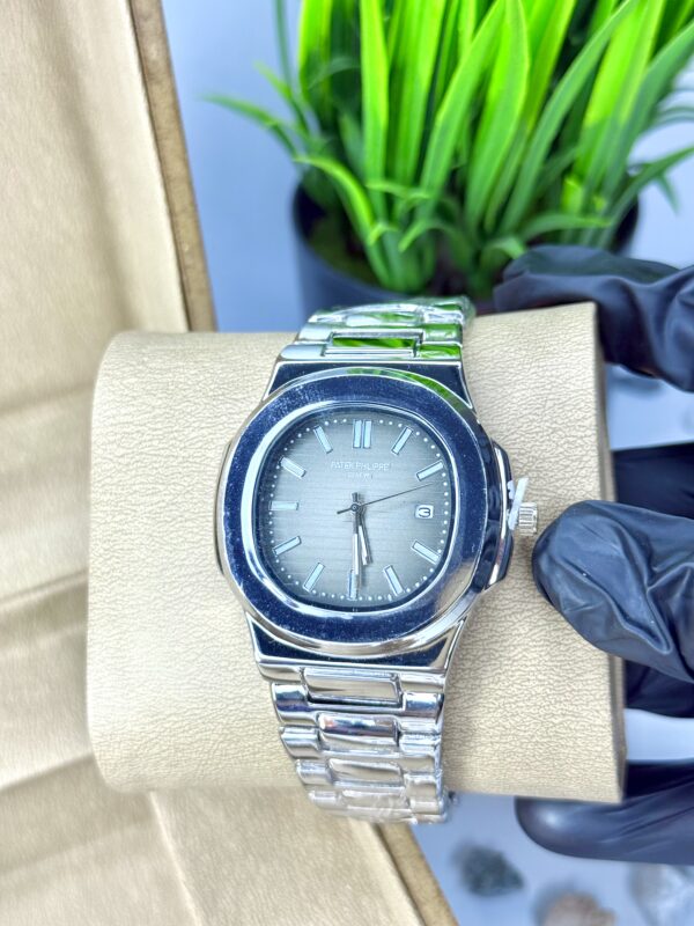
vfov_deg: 39.7
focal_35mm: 48
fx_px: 1283
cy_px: 463
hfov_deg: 30.3
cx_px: 347
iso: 50
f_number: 1.78
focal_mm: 6.76
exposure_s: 1/122
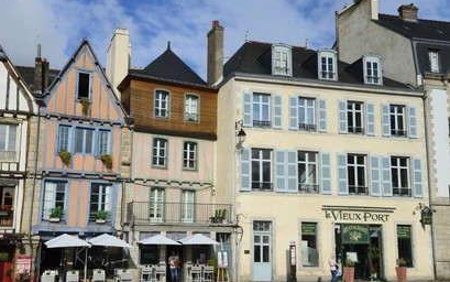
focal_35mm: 46
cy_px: 148
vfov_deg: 28.0
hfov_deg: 43.5
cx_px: 220
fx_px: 564
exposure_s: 1/200
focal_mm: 44
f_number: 18
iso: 200
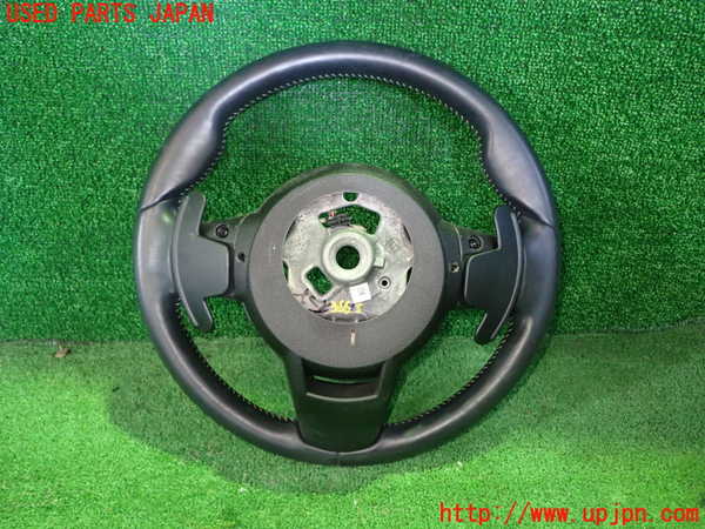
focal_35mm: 30
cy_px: 264
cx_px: 352
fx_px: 611
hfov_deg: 60.0
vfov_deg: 46.8
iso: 800
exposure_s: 1/25
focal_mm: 5.4
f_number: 2.3
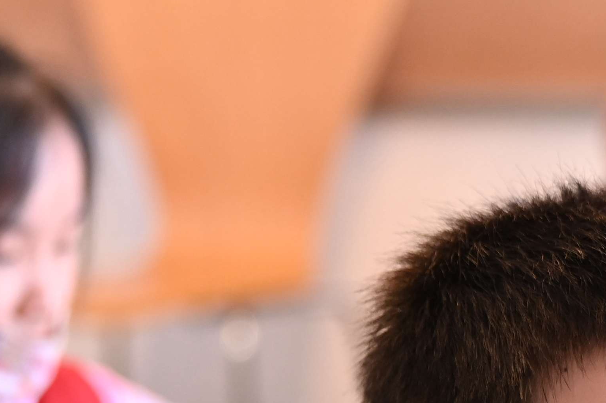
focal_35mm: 315
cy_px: 617
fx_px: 5299
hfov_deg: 6.4
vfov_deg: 4.3
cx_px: 1090
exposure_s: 1/125
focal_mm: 80
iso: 1000
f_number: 3.2
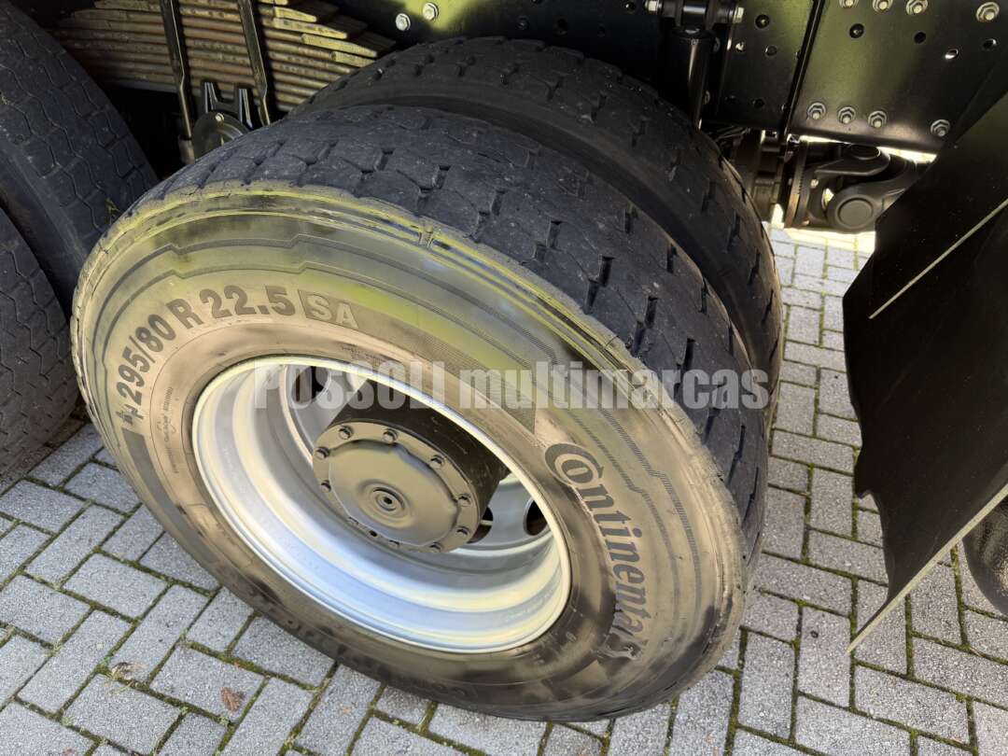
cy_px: 378
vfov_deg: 56.8
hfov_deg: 71.6
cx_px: 504
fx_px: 699
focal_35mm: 24
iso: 100
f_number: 1.78
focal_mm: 6.76
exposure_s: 1/187
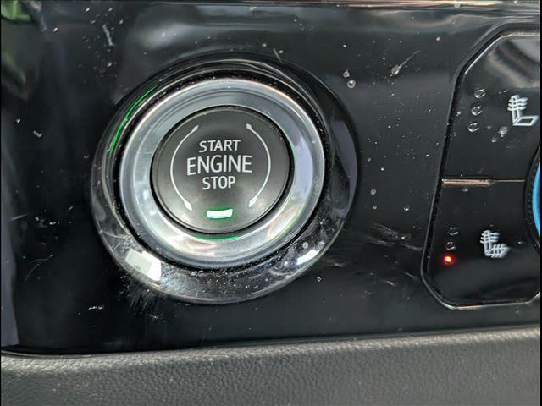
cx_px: 271
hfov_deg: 38.9
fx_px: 767
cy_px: 203
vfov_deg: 29.7
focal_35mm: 49
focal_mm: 6.9
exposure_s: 1/50.3
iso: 338
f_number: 1.68
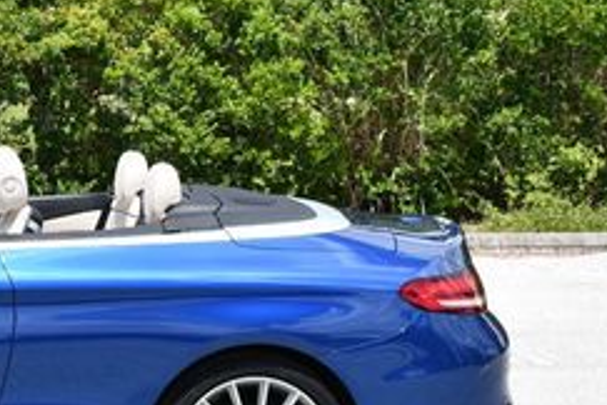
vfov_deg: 10.0
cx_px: -180
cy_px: 182
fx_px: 2310
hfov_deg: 14.4
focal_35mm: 137
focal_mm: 26
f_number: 8
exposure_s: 1/250
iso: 100
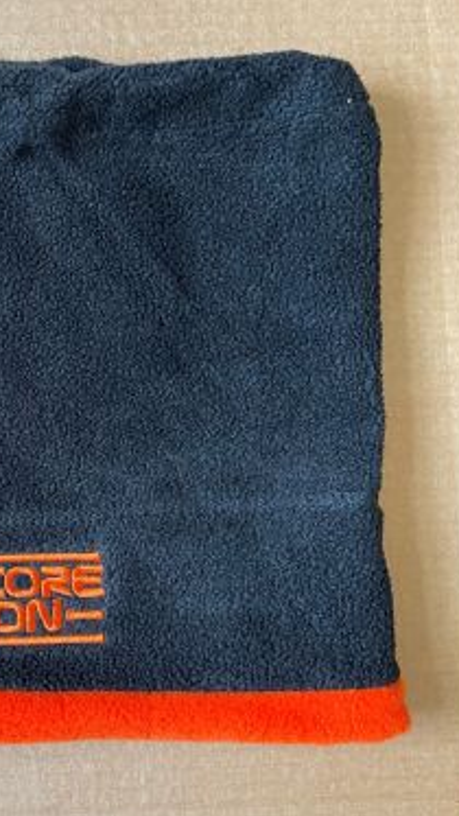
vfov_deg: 52.8
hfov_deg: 29.0
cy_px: 408
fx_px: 822
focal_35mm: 38
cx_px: -13
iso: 400
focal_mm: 4.2
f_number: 1.6
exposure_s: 1/60
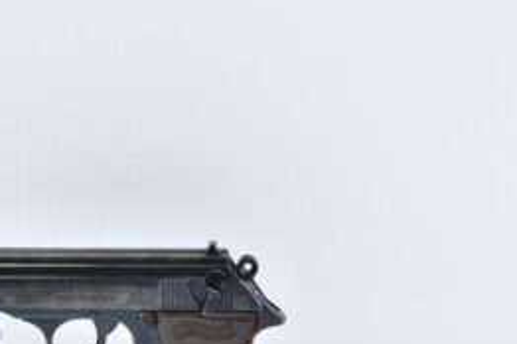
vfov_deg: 7.9
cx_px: 197
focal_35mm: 172
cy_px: 340
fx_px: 2467
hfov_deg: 12.0
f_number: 5.6
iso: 640
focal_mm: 50
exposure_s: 1/20
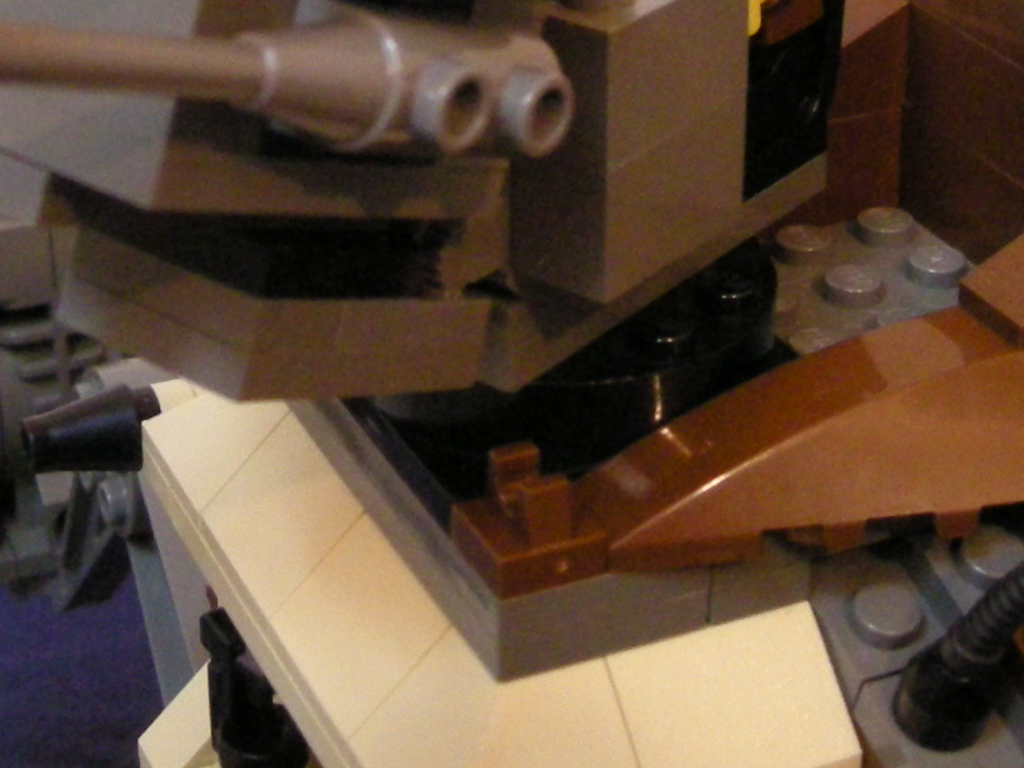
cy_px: -81
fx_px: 2692
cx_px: 457
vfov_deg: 15.8
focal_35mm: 91
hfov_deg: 21.5
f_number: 2.8
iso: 400
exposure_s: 1/15.8
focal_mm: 5.7
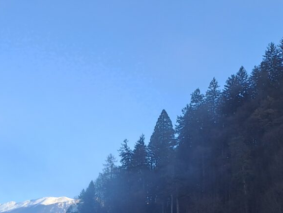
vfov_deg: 19.8
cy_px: 282
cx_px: 82
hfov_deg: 28.3
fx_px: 556
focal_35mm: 68
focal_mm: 4.65
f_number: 1.8
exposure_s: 1/367
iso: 32
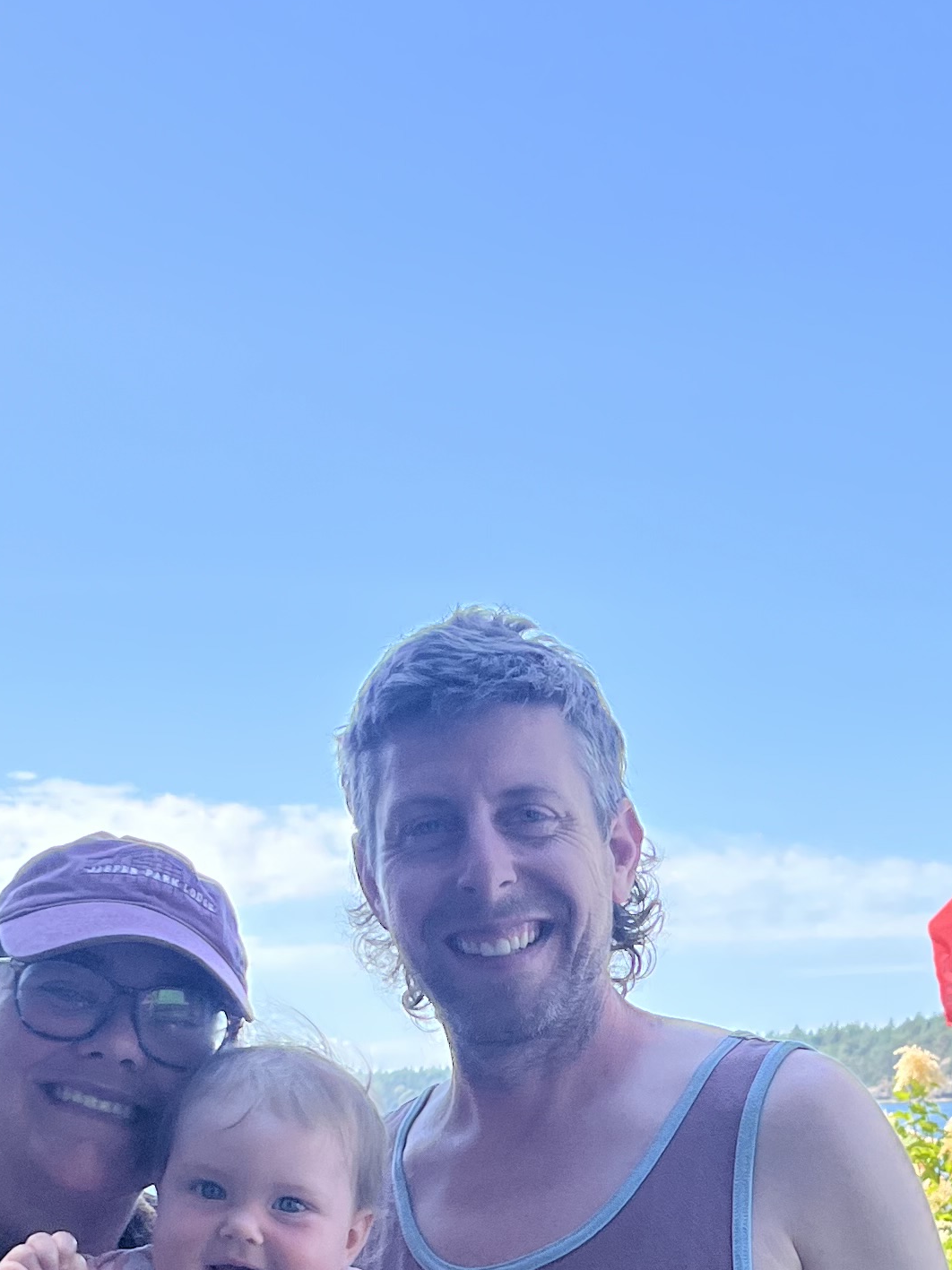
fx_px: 2715
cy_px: 1155
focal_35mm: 74
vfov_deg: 25.5
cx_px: 628
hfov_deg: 19.8
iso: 50
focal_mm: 5.1
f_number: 1.6
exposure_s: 1/1163
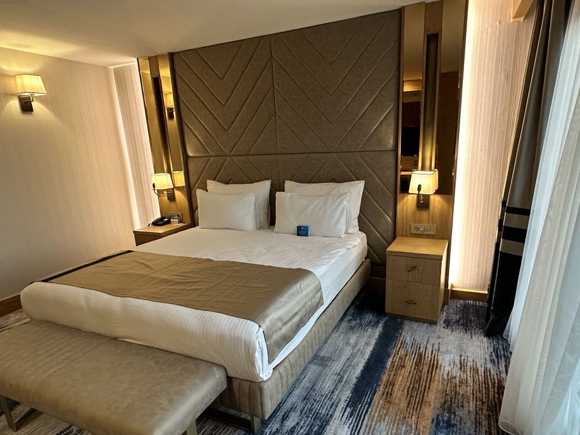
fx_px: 369
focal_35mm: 22
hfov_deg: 76.4
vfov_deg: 60.9
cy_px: 243
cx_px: 298
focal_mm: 2.22
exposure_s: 1/50
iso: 400
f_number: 2.2
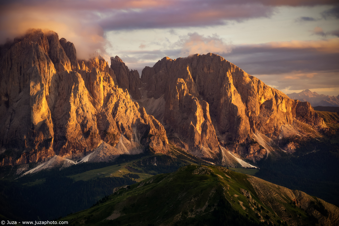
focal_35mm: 105
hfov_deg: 19.5
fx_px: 989
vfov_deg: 13.0
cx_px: 170
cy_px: 113
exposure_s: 1/30
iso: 100
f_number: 8
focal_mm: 70
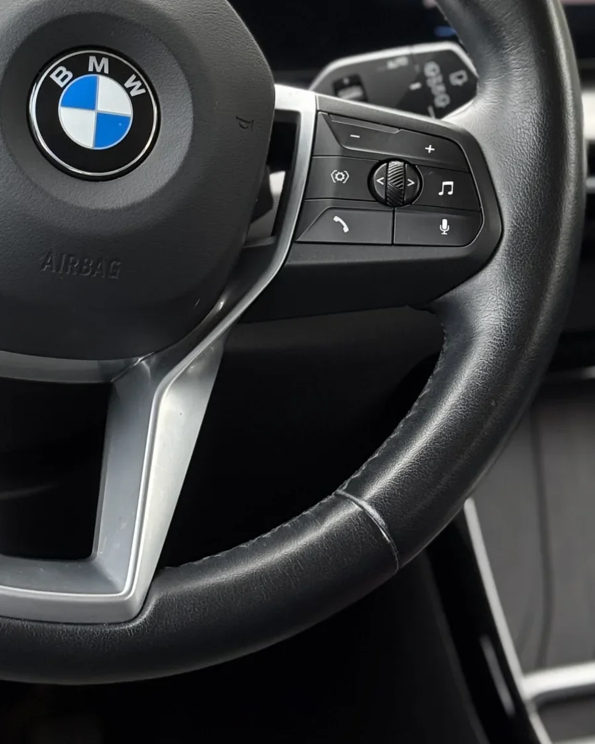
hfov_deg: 13.3
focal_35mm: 115
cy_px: -84
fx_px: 2531
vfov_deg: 16.2
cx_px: 128
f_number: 1.6
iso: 40
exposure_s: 1/124
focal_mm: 5.96
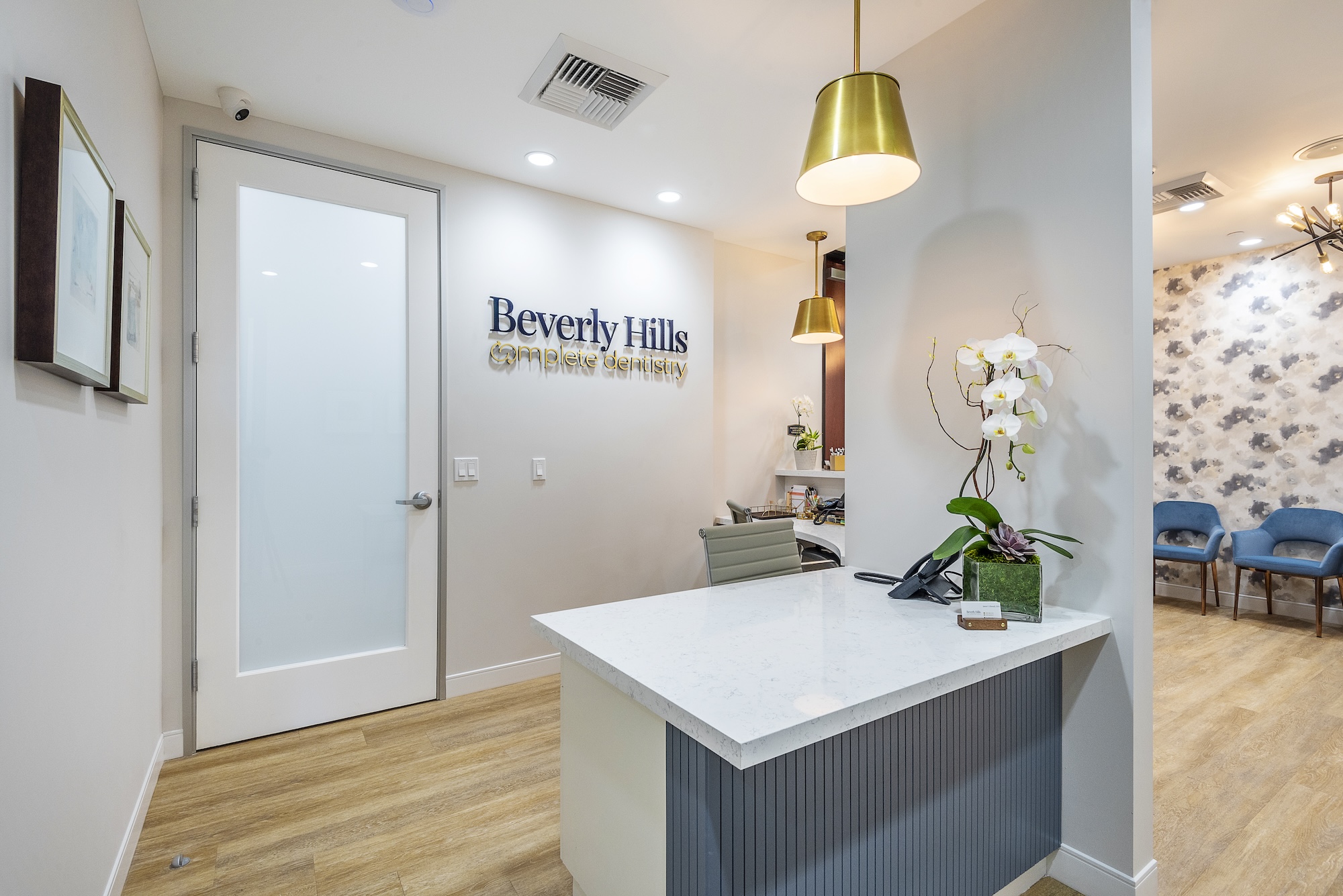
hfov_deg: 96.7
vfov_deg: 73.8
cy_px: 448
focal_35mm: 16
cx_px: 672
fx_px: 597
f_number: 11
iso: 320
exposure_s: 1/13
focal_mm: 16
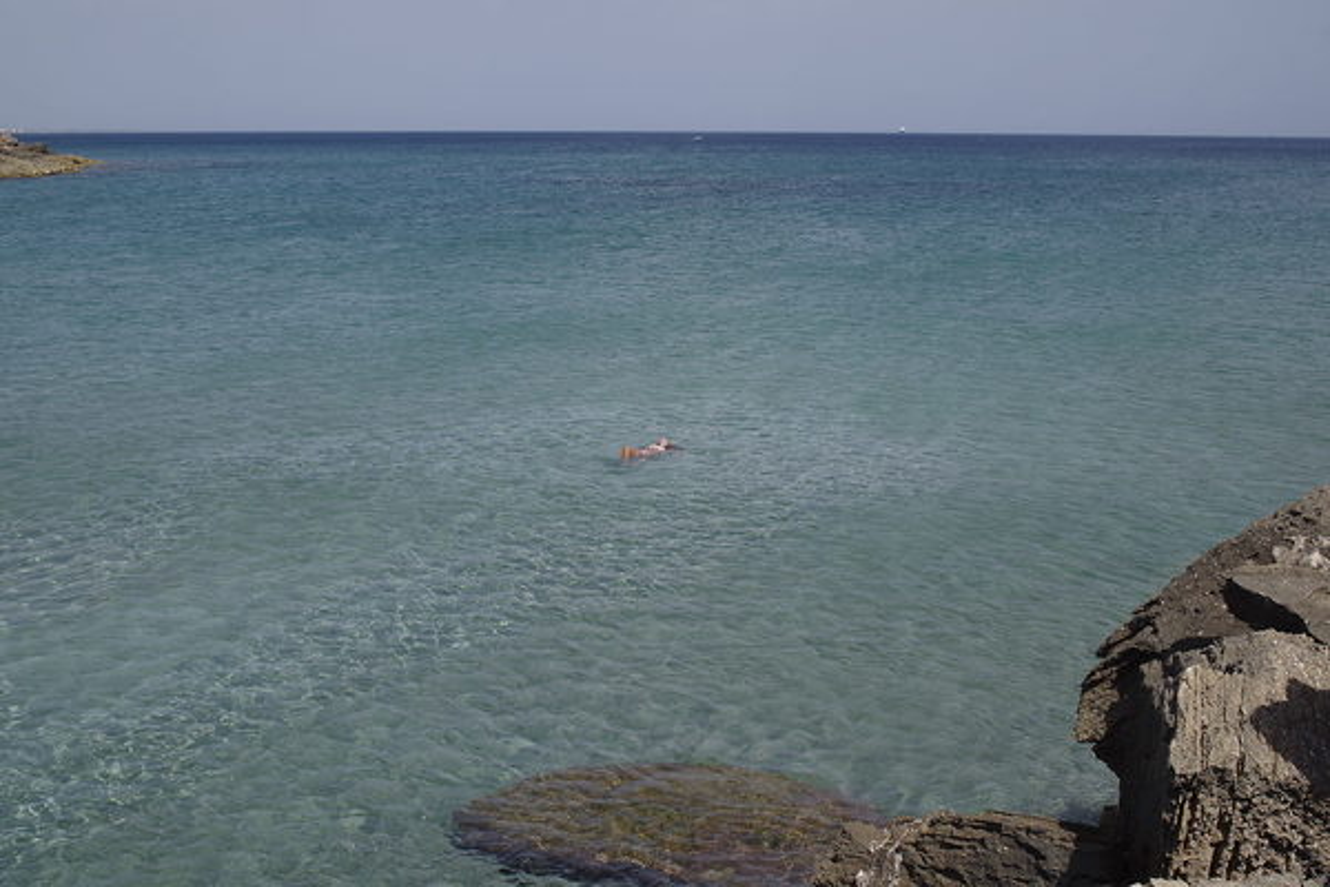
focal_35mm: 42
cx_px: 665
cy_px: 444
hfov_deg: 46.4
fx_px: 1552
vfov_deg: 31.9
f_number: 9.5
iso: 100
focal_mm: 28
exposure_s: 1/180
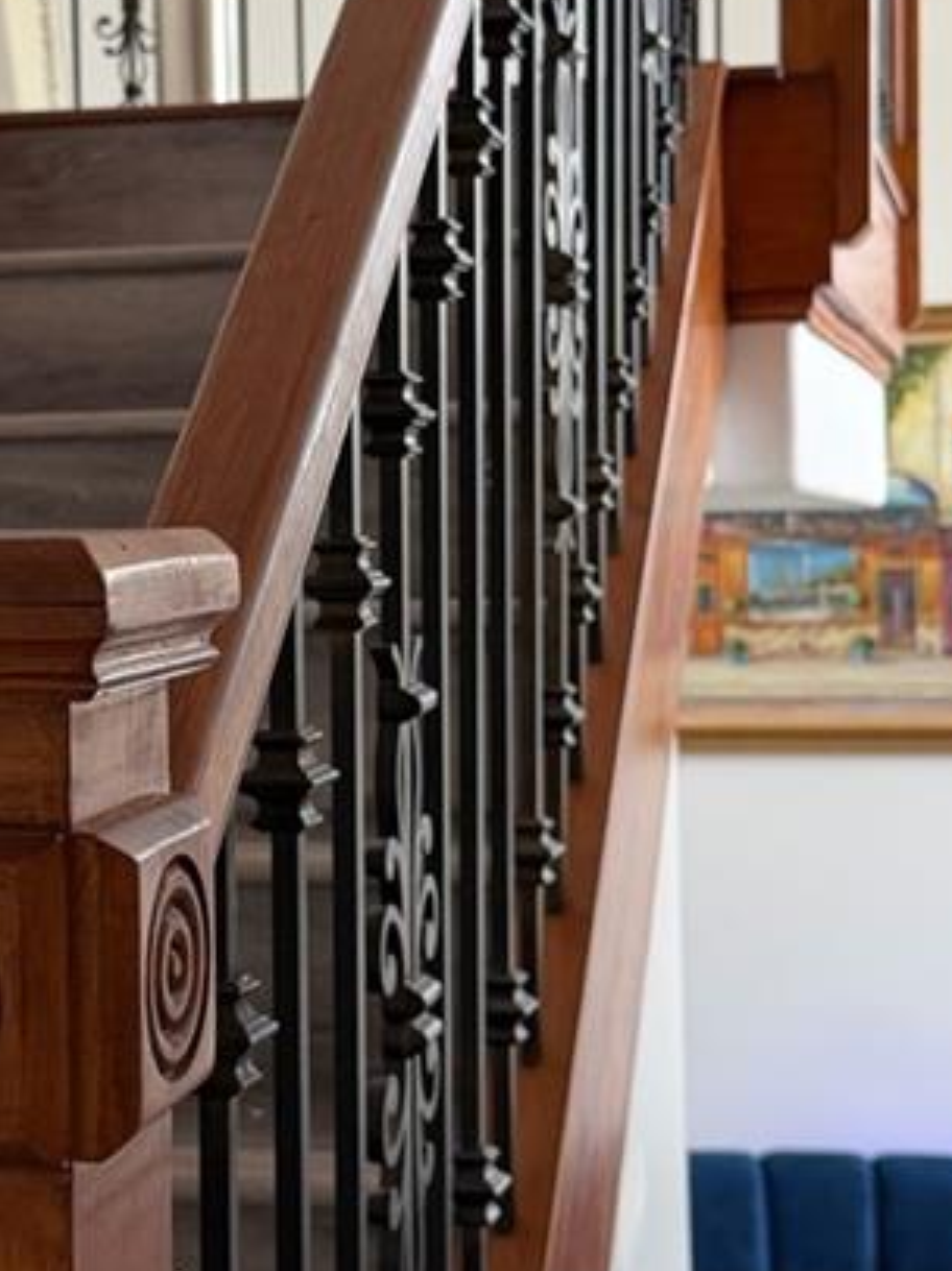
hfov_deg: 20.7
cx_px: 354
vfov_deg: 27.4
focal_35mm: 71
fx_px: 2606
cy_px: 579
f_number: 1.78
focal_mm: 6.76
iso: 200
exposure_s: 1/121
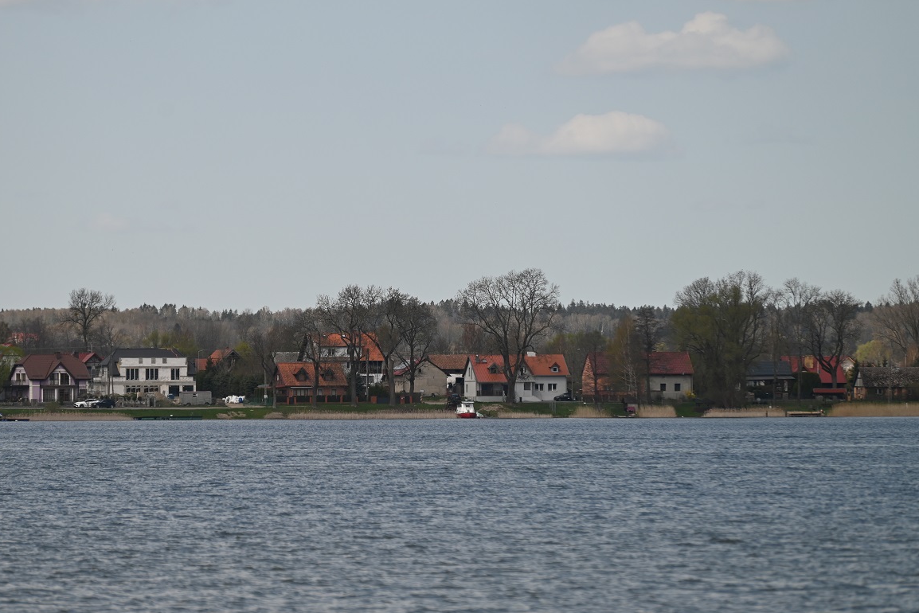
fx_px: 7302
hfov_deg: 7.2
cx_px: 345
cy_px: 269
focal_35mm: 286
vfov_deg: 4.8
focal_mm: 220
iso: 110
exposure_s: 1/1000
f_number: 5.6
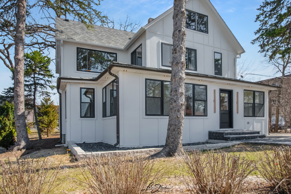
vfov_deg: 57.2
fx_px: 178
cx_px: 146
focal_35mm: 22
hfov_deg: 78.6
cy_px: 97
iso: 400
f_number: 8
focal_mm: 15
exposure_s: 1/5000
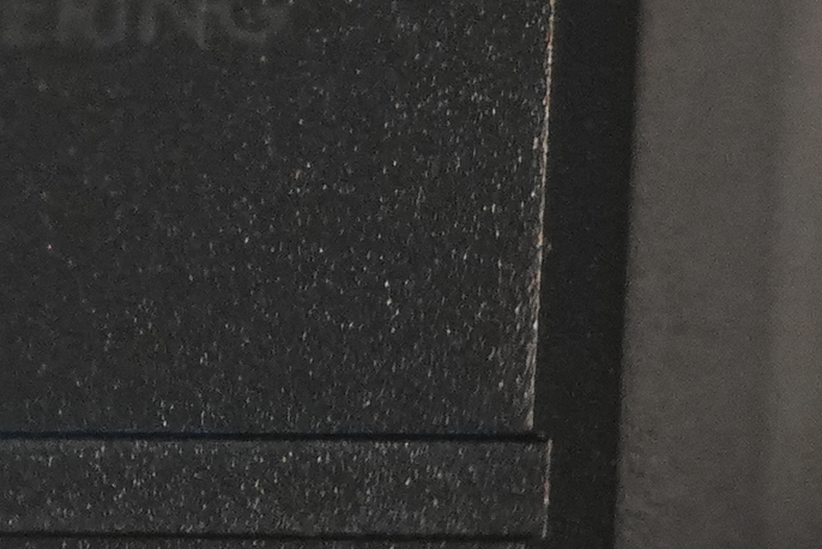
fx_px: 10736
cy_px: -110
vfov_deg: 2.9
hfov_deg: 4.4
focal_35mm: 470
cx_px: -447
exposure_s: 1/100
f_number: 2.8
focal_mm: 70
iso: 2000
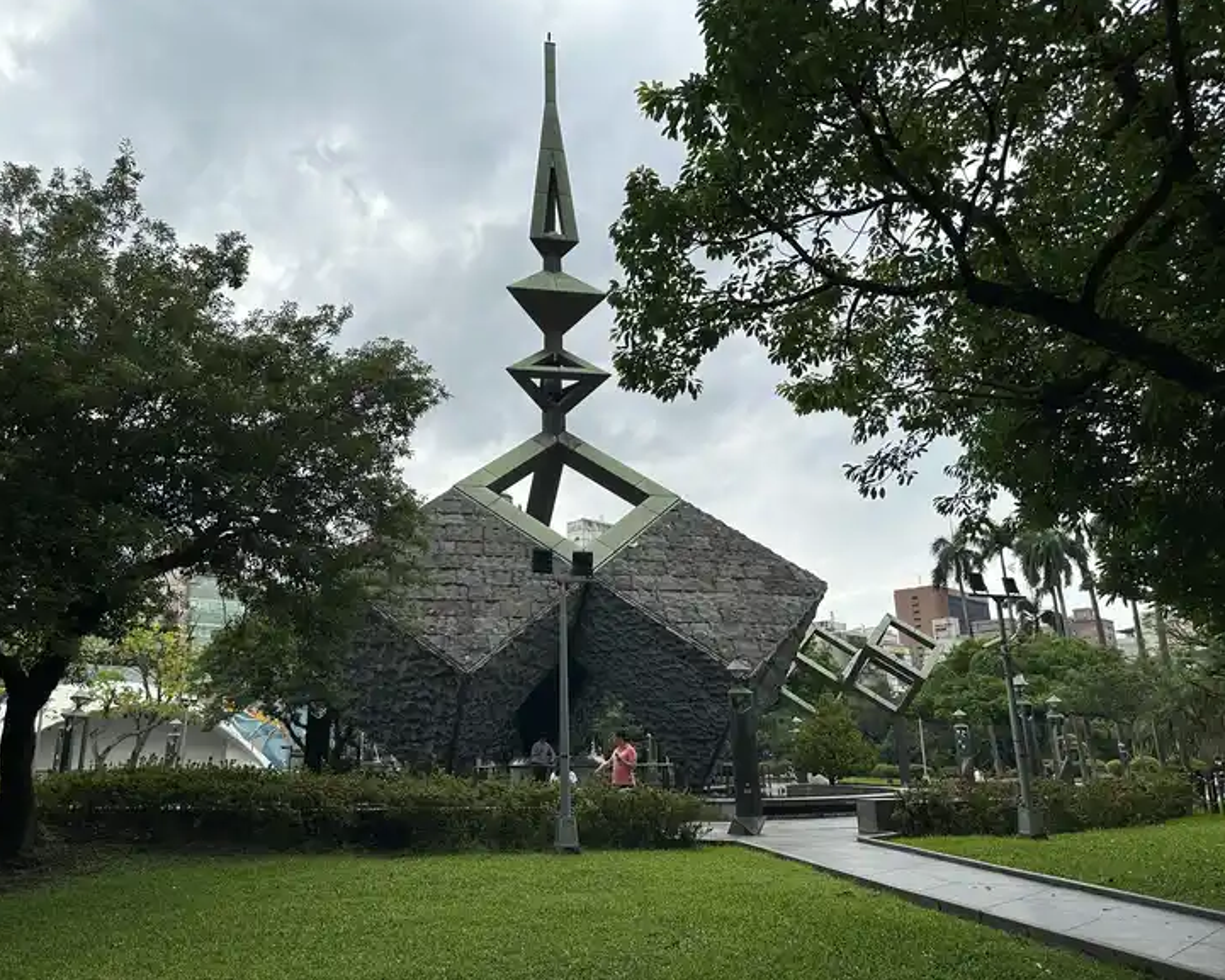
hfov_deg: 65.9
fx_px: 943
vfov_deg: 54.9
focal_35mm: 26
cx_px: 554
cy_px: 474
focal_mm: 6.86
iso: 80
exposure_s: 1/3356
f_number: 1.78
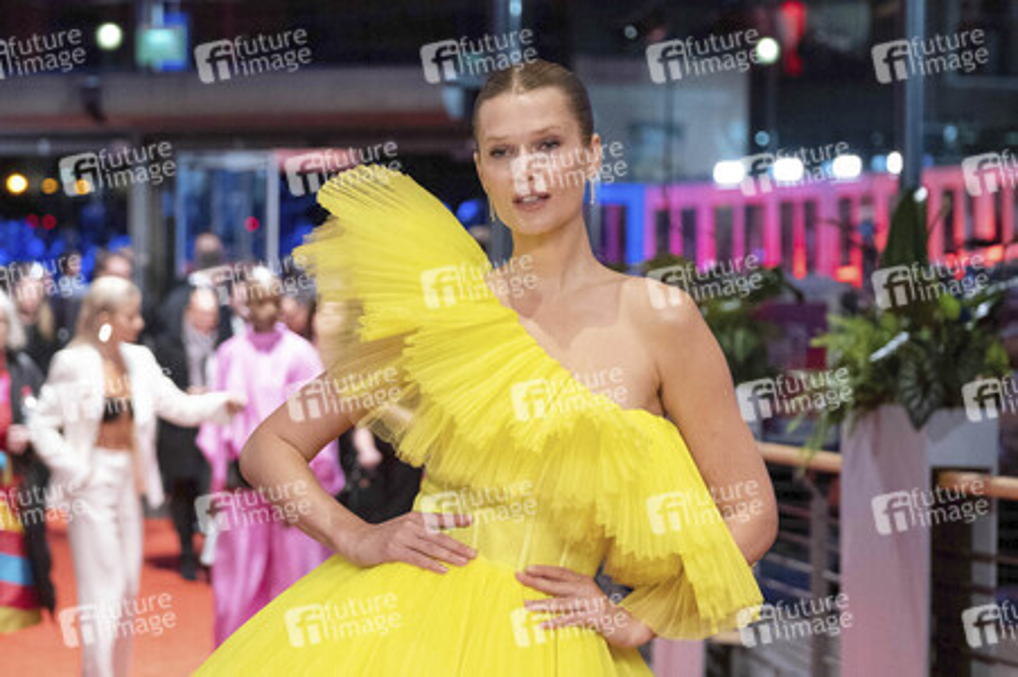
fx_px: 2487
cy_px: 338
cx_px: 509
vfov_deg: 15.5
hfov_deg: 23.1
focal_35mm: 88
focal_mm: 58.7
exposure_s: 1/340
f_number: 2.8
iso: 2500
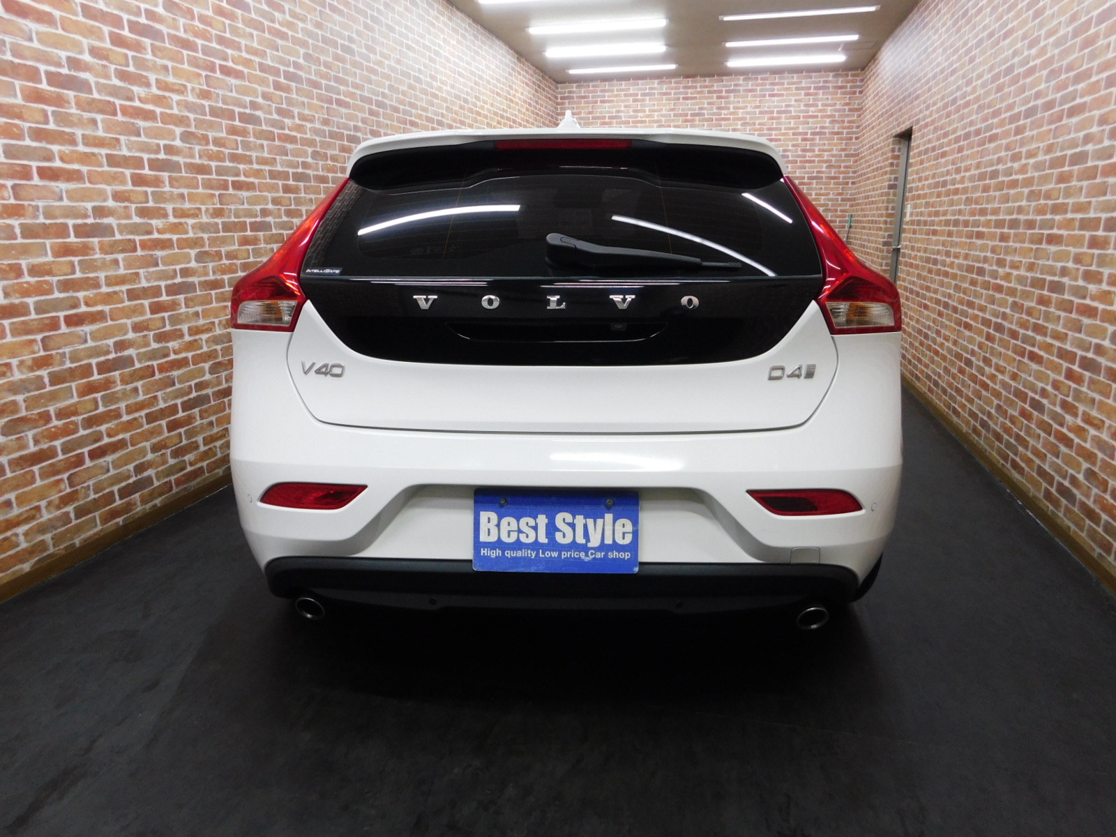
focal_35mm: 23
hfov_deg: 73.9
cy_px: 418
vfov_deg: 58.9
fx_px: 742
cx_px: 558
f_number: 3
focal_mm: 4
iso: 220
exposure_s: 1/30
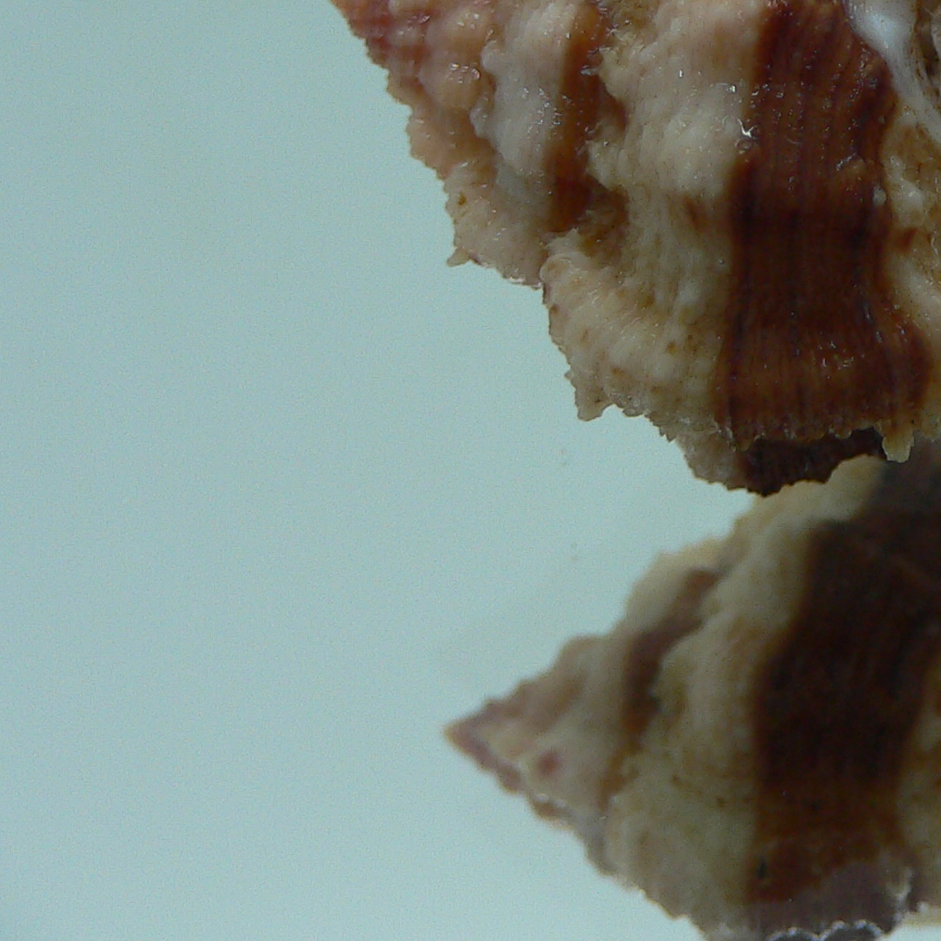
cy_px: 198
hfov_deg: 22.9
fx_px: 2214
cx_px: 971
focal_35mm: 72
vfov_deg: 23.7
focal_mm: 4.6
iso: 80
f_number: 2.8
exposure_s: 1/60
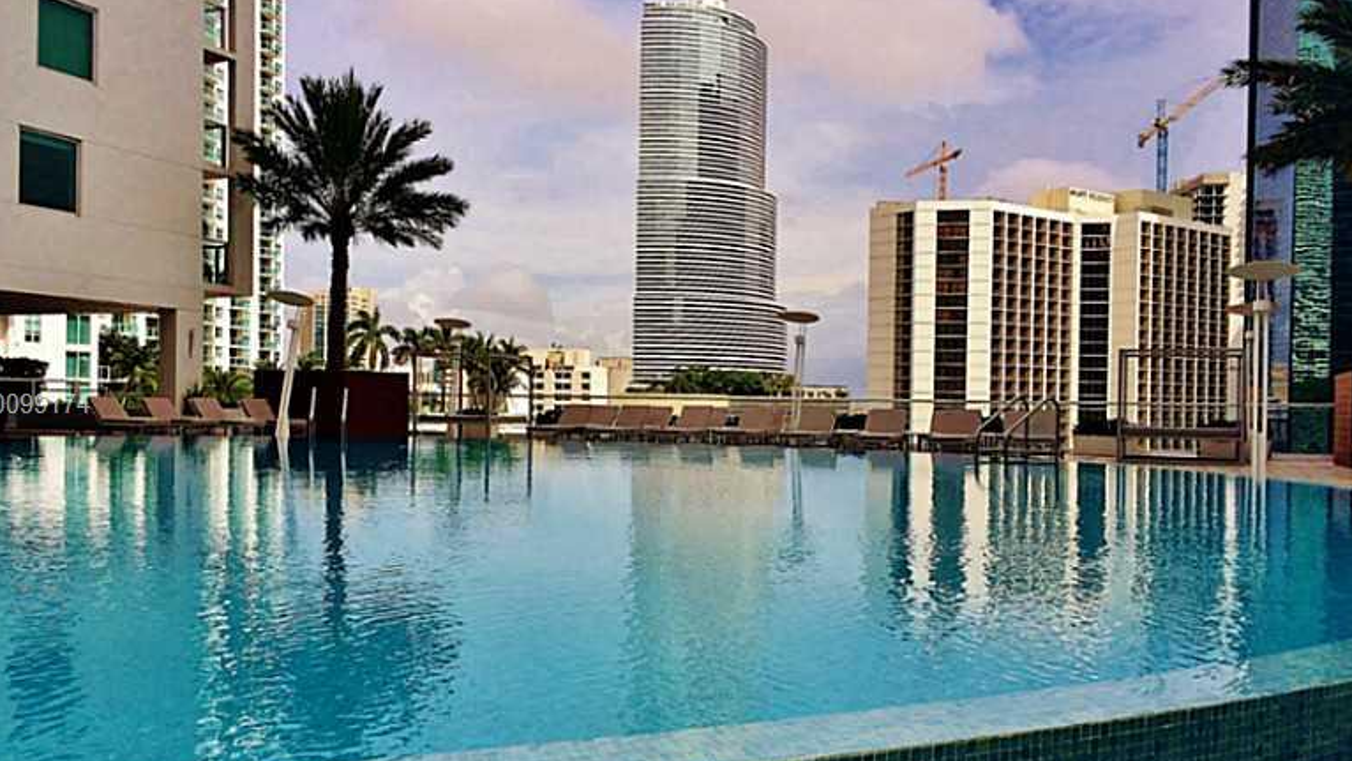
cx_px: 660
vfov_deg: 35.6
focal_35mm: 33
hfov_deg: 59.5
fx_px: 1183
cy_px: 408
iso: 32
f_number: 2.2
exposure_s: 1/3731
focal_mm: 4.15
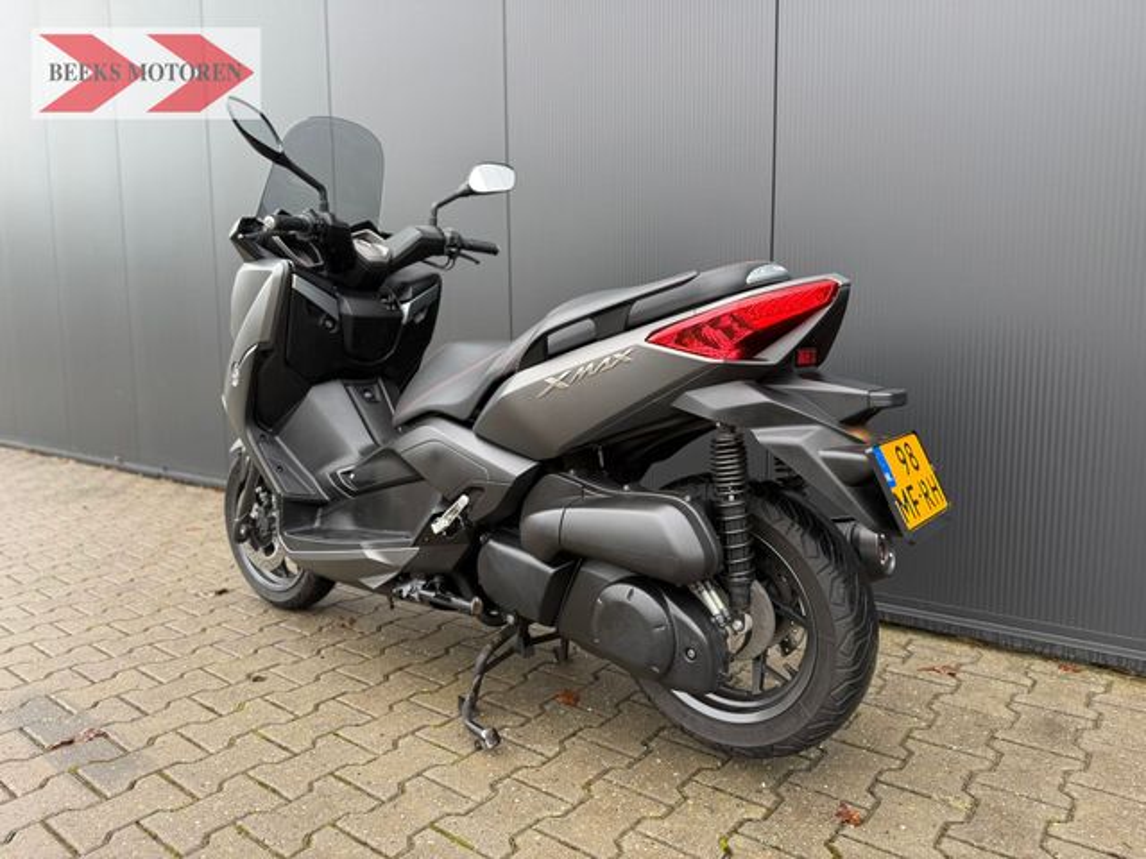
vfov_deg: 56.8
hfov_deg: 71.6
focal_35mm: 24
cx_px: 573
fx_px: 795
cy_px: 430
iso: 80
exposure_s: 1/121
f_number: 1.78
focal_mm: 6.76
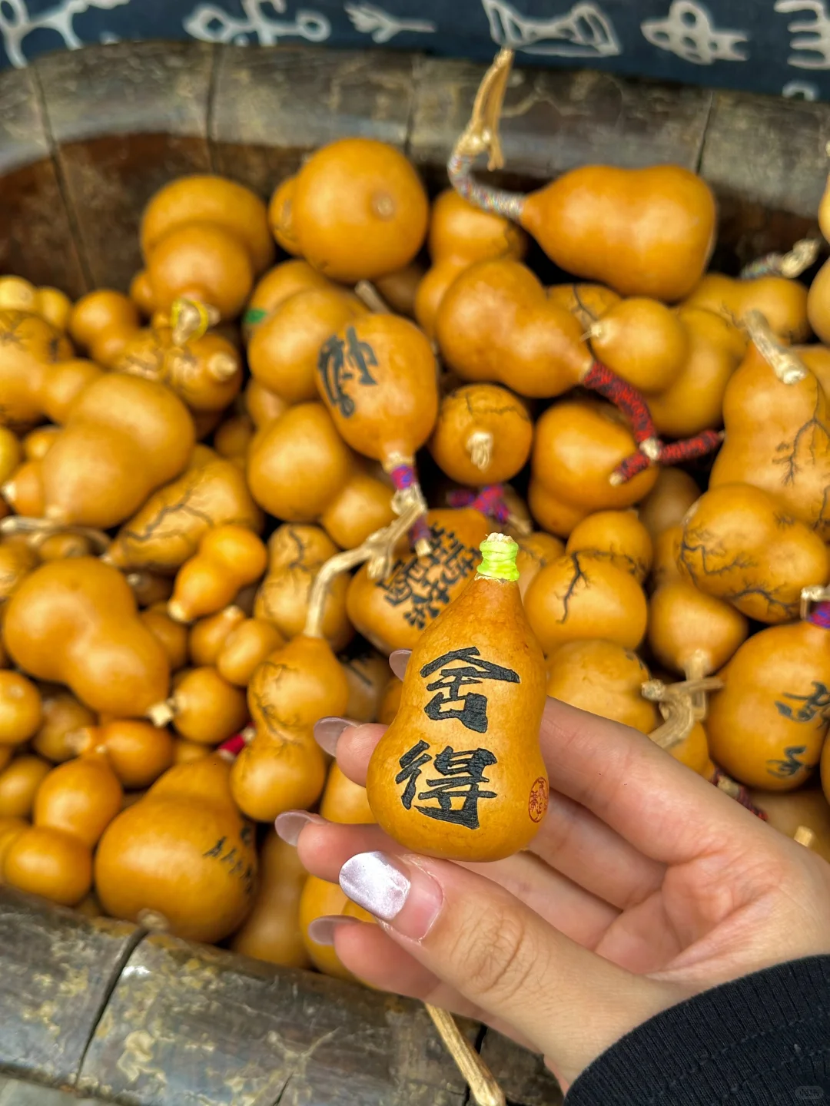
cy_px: 553
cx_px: 415
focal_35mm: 48
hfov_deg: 30.3
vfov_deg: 39.7
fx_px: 1535
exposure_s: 1/121
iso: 40
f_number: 1.78
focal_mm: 6.86
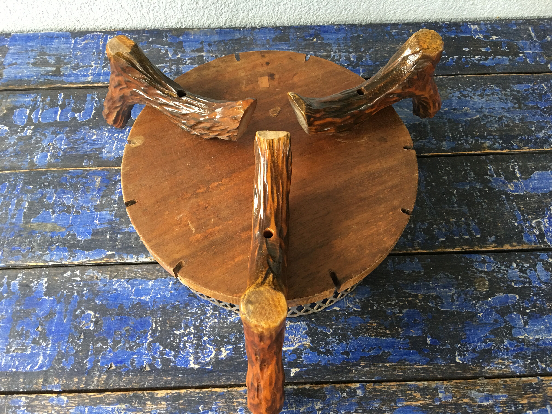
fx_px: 462
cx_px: 276
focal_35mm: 29
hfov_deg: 61.7
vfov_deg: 48.2
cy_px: 207
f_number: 2.2
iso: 80
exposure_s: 1/17
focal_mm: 4.15
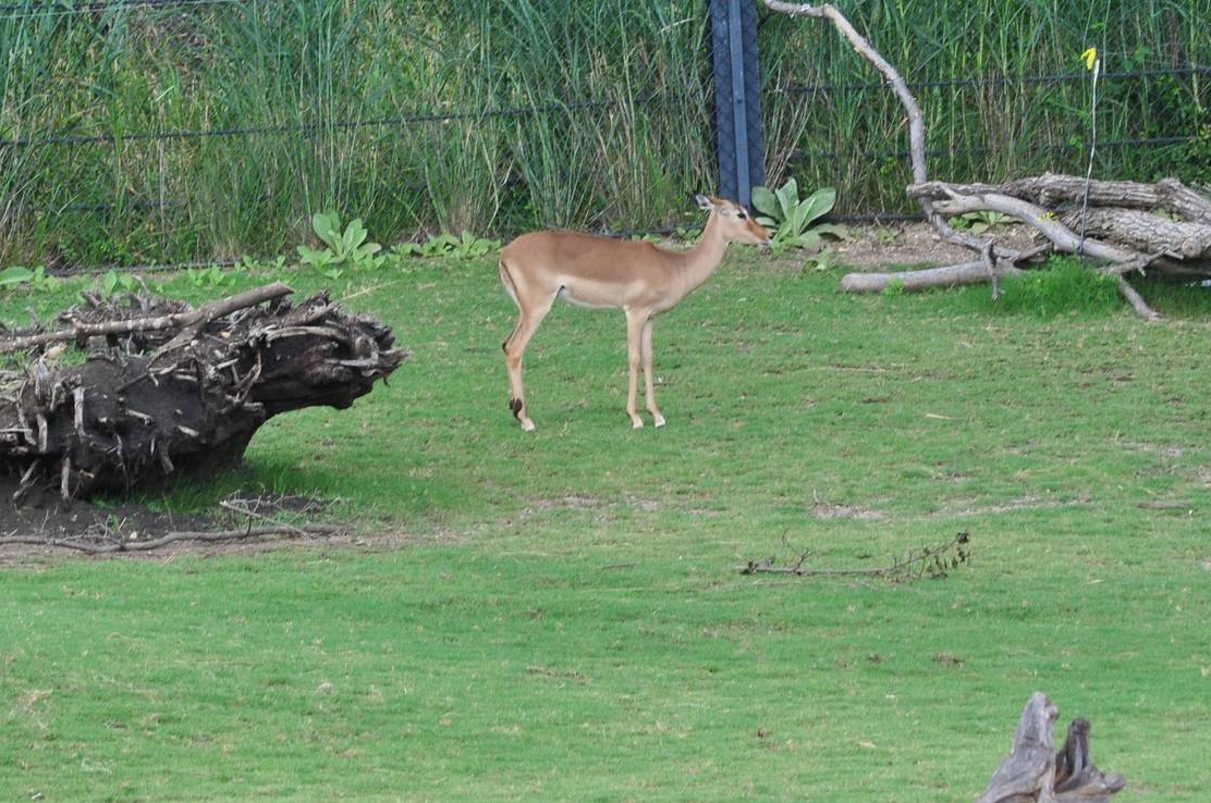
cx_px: 513
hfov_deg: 5.6
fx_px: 12327
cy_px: 526
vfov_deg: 3.7
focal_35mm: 367
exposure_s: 1/160
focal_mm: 170
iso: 400
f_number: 9
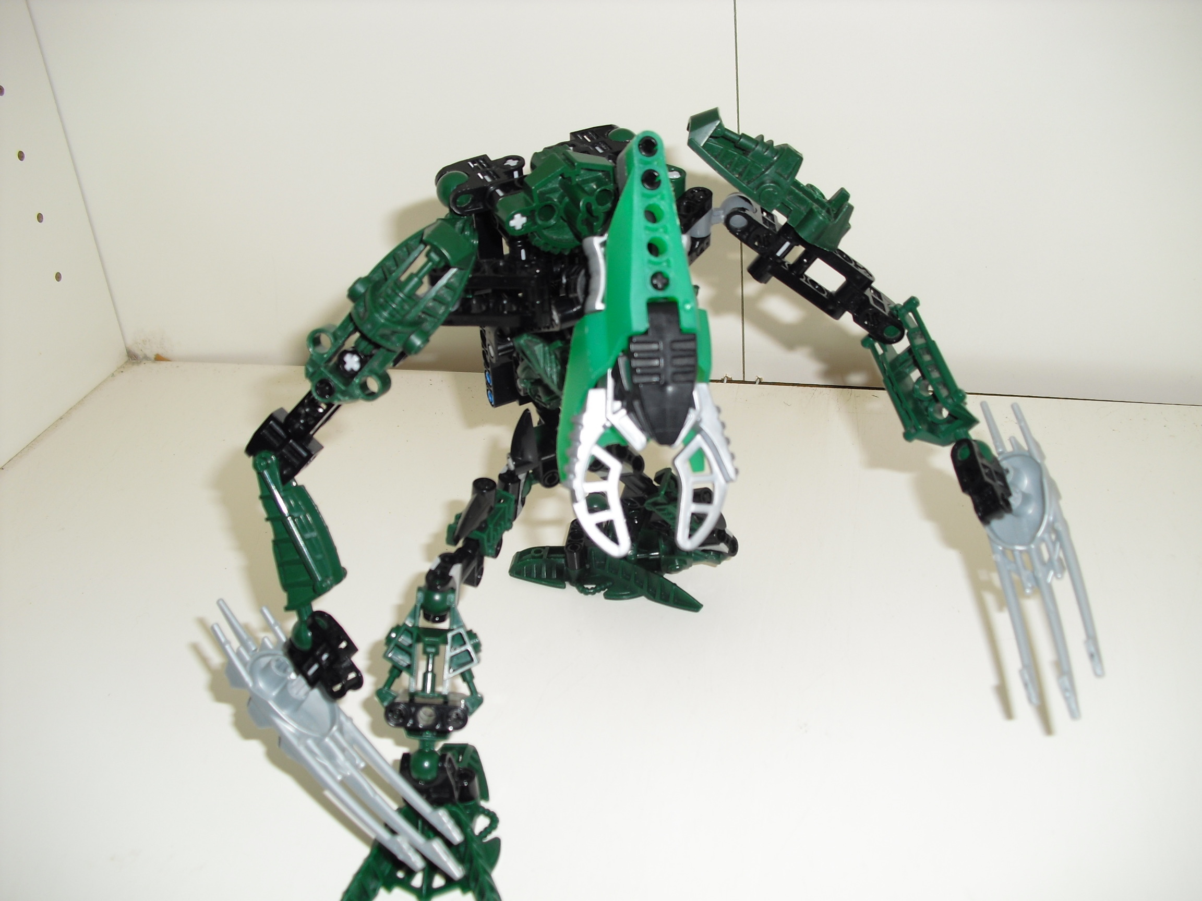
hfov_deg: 51.4
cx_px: 601
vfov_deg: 39.7
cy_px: 450
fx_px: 1250
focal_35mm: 36
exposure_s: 1/60
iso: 64
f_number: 3.1
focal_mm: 6.3
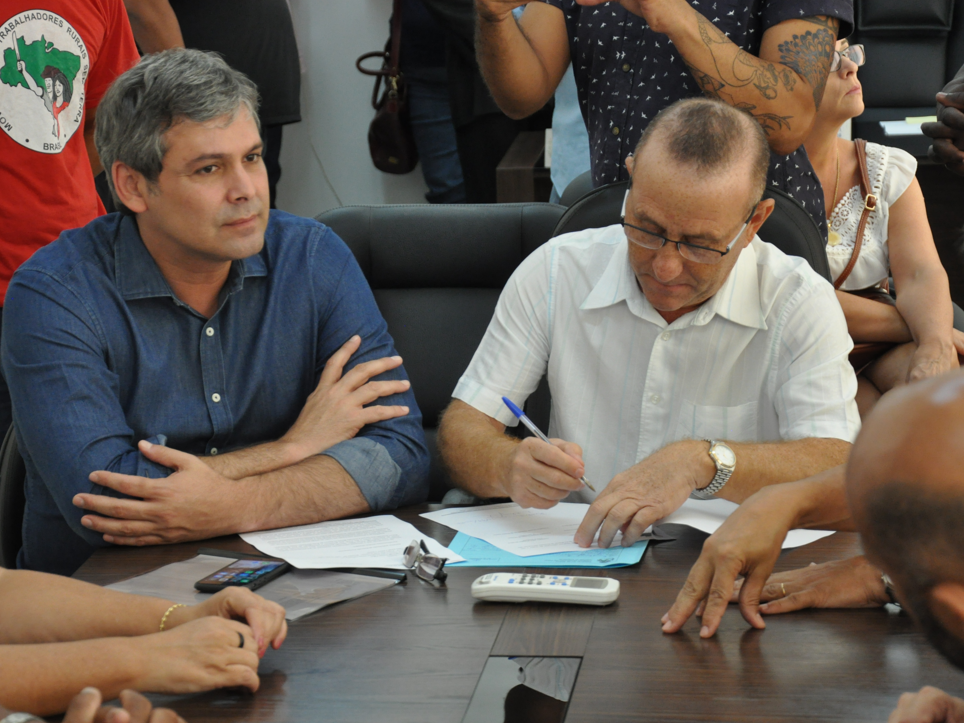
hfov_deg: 17.3
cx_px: 419
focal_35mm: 114
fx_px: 3175
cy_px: 361
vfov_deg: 13.0
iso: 1250
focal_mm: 70
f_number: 5.6
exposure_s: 1/125
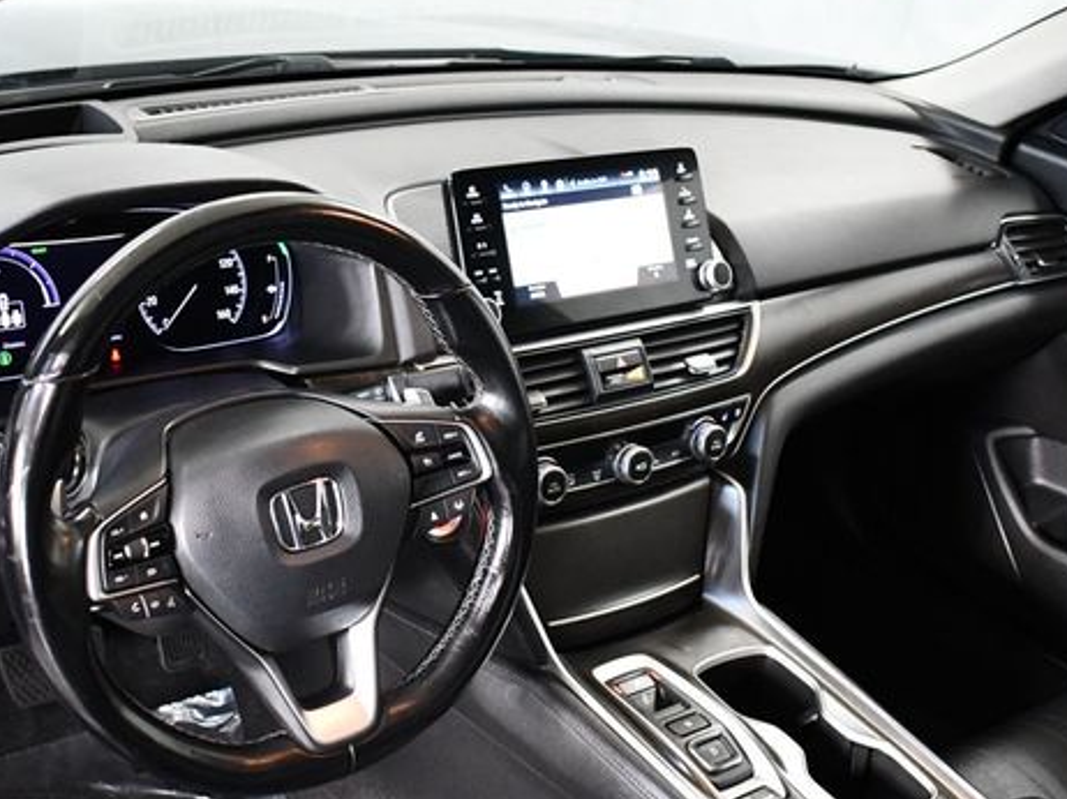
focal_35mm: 48
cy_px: 425
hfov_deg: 39.4
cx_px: 397
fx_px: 1479
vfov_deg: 30.2
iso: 3200
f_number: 3.5
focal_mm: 18
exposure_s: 1/125
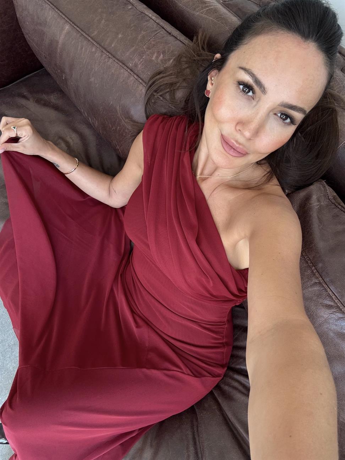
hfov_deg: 58.9
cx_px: 172
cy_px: 230
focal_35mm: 23
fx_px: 306
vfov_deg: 73.9
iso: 80
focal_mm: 2.69
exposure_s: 1/86
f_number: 1.9
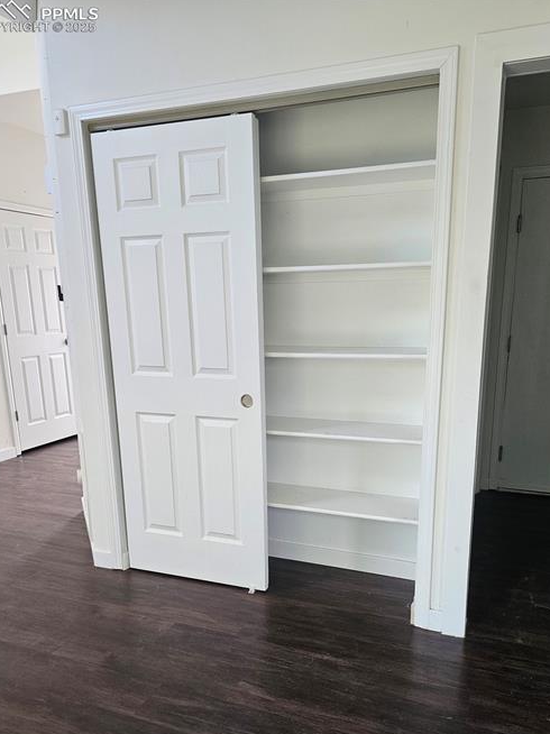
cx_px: 295
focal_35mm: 27
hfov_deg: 51.3
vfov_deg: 64.9
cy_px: 428
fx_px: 572
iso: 160
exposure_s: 1/120
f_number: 1.7
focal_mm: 6.3
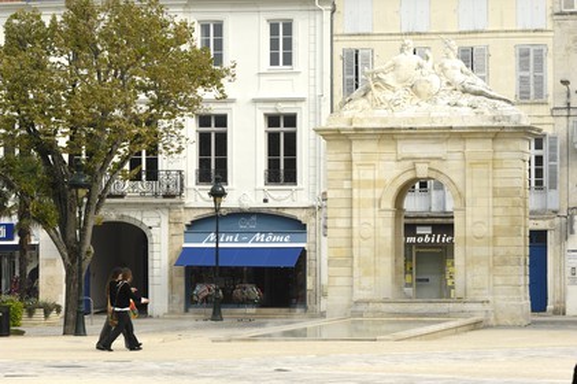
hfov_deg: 13.4
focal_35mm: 153
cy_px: 192
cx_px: 288
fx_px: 2450
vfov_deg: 9.0
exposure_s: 1/160
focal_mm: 102
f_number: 7.1
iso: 100
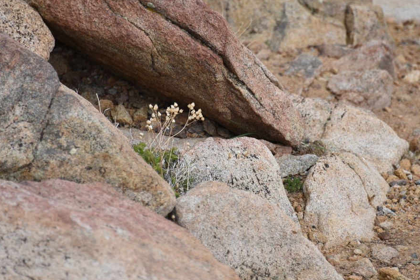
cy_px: 112
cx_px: 241
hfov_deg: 4.7
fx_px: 5075
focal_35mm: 435
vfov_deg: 3.2
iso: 220
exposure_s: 1/640
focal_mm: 300
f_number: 5.6
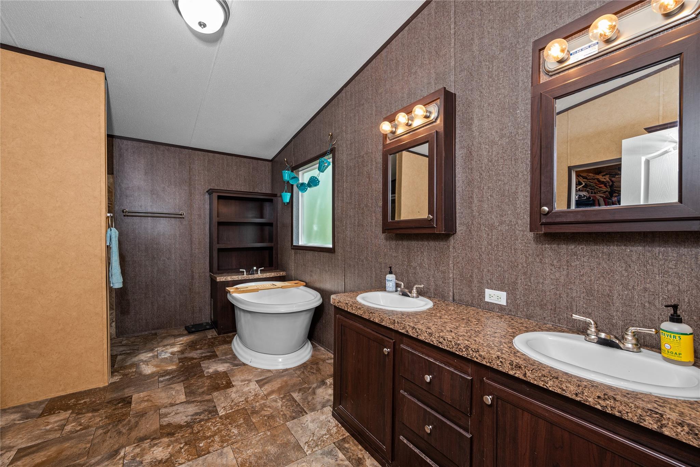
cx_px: 350
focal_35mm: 14
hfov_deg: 104.2
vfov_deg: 81.2
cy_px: 234
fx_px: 272
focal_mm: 14
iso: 400
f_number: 8
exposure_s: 1/40
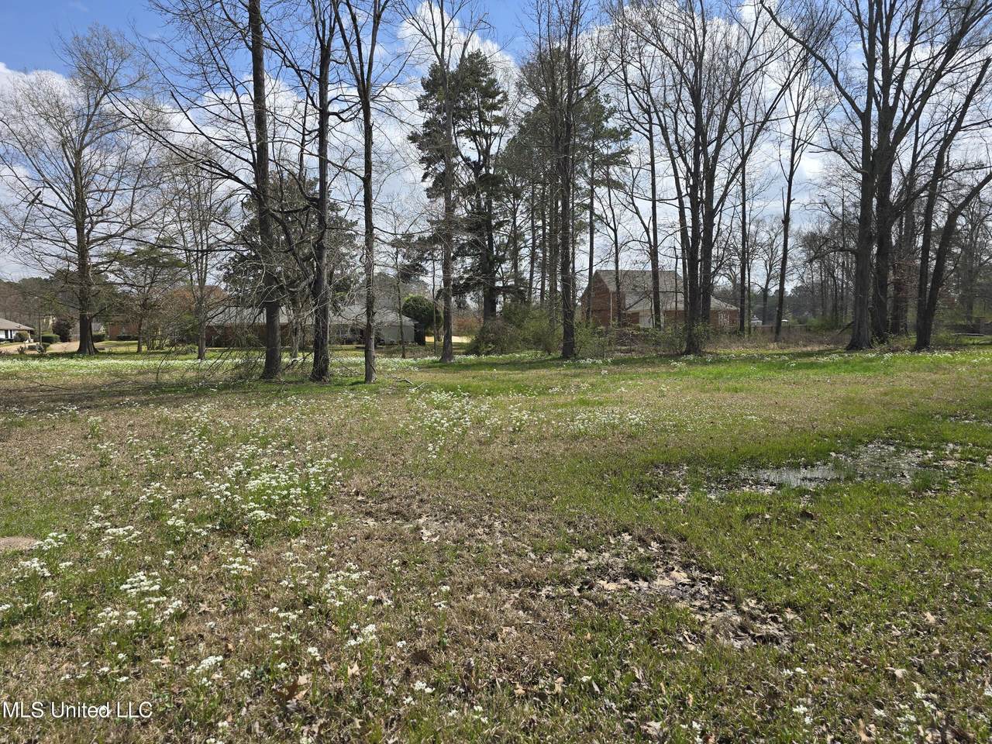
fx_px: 659
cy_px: 372
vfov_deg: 58.9
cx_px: 496
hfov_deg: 73.9
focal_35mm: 23
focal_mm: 6.3
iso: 12
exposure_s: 1/854
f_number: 1.7
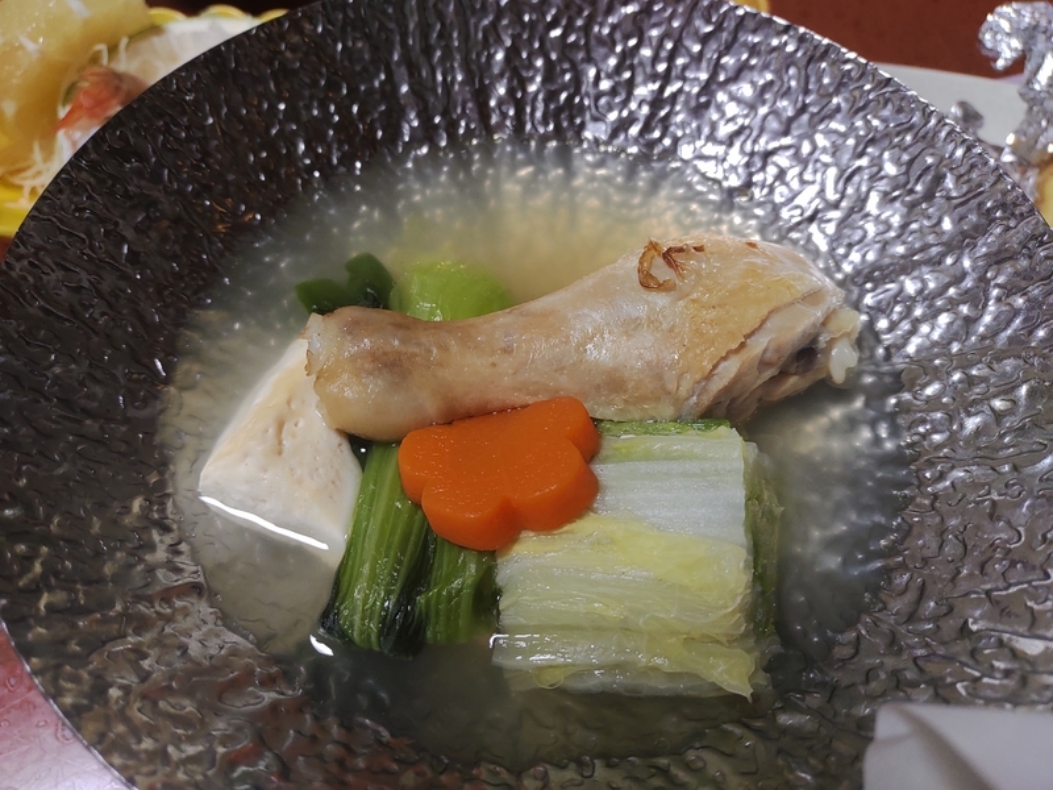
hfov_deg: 65.3
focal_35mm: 27
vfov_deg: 51.4
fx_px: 821
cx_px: 526
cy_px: 395
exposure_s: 1/50
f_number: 1.79
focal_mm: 4.71
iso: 289
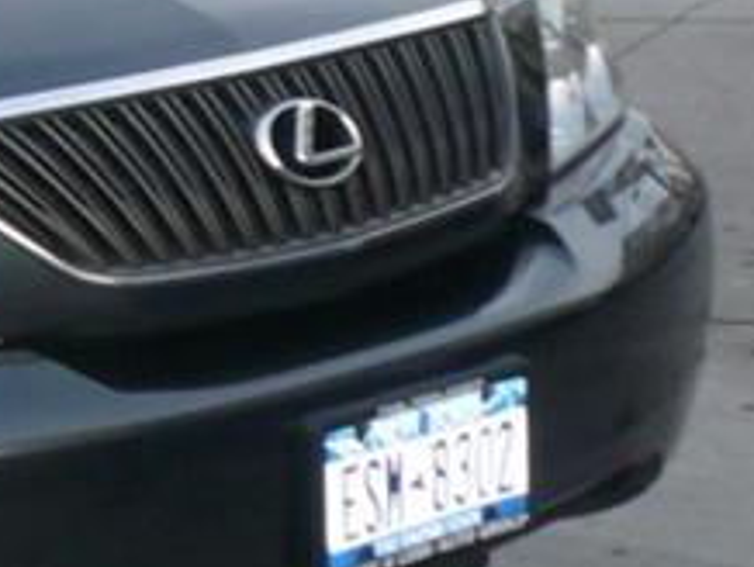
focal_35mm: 183
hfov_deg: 10.1
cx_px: -716
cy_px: 149
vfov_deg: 8.1
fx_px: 3990
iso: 100
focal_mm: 6.4
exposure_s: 1/320
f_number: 3.2
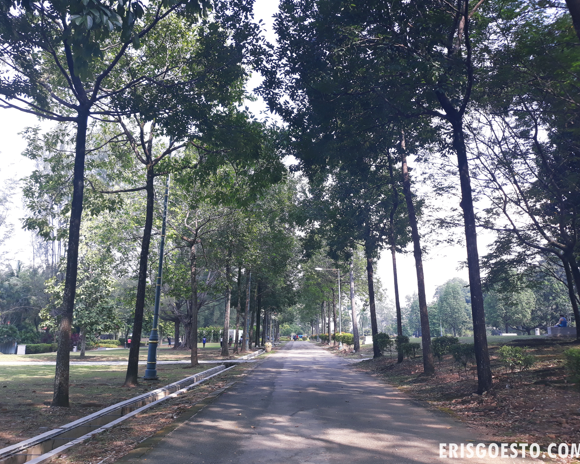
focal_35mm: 29
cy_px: 231
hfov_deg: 60.4
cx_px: 283
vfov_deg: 50.0
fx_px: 498
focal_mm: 3.71
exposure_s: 1/253
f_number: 1.7
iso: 40
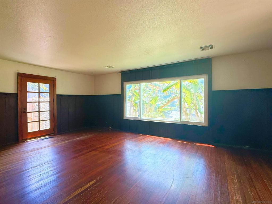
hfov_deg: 102.1
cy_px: 102
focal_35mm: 14
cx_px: 136
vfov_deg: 85.7
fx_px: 110
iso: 50
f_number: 2.2
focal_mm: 2.22
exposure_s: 1/99
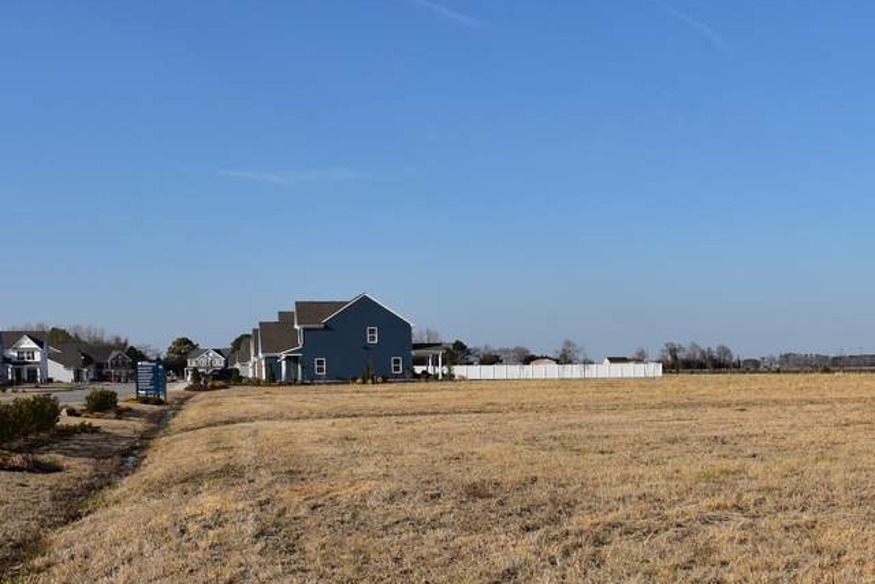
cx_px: 711
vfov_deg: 23.2
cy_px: 427
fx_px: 1410
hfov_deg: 33.4
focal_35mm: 58
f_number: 11
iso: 250
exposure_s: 1/500
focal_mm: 29
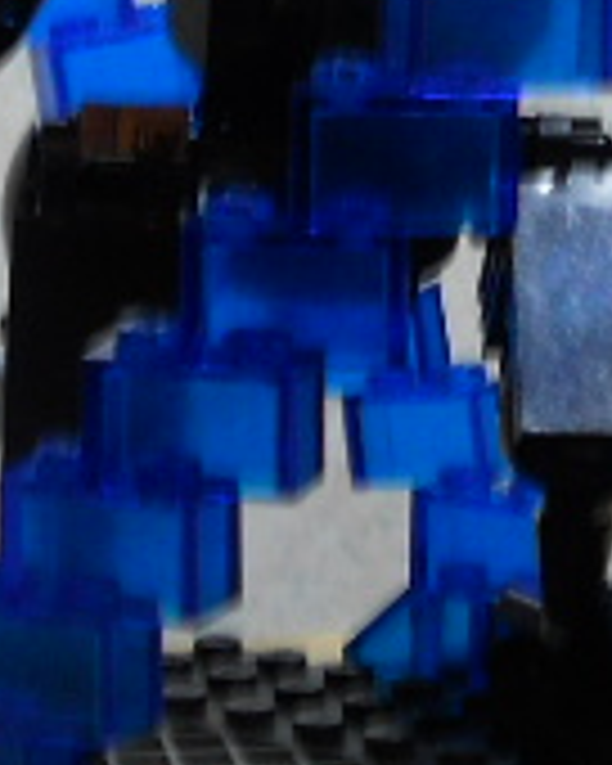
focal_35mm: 188
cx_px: 292
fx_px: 4257
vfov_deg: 10.2
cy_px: 4
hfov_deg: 8.2
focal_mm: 5.8
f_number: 3.5
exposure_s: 1/30
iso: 100
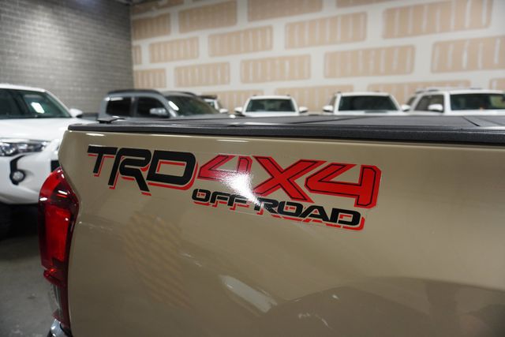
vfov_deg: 53.2
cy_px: 168
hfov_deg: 73.7
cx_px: 252
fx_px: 337
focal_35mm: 24
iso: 800
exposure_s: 1/60
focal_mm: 16
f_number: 3.5
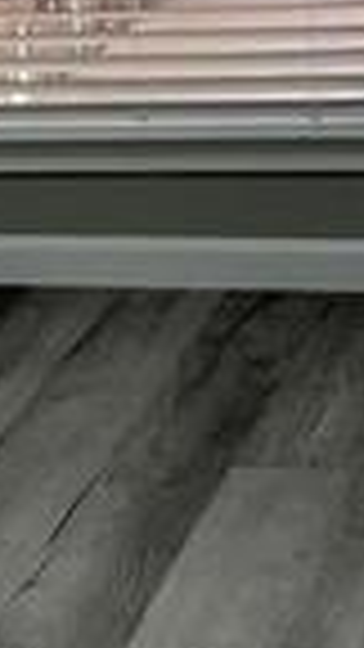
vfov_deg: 14.0
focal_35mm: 151
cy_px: 0
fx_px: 2591
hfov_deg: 7.9
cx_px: -175
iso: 50
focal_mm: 5.7
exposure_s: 1/120
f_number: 1.5
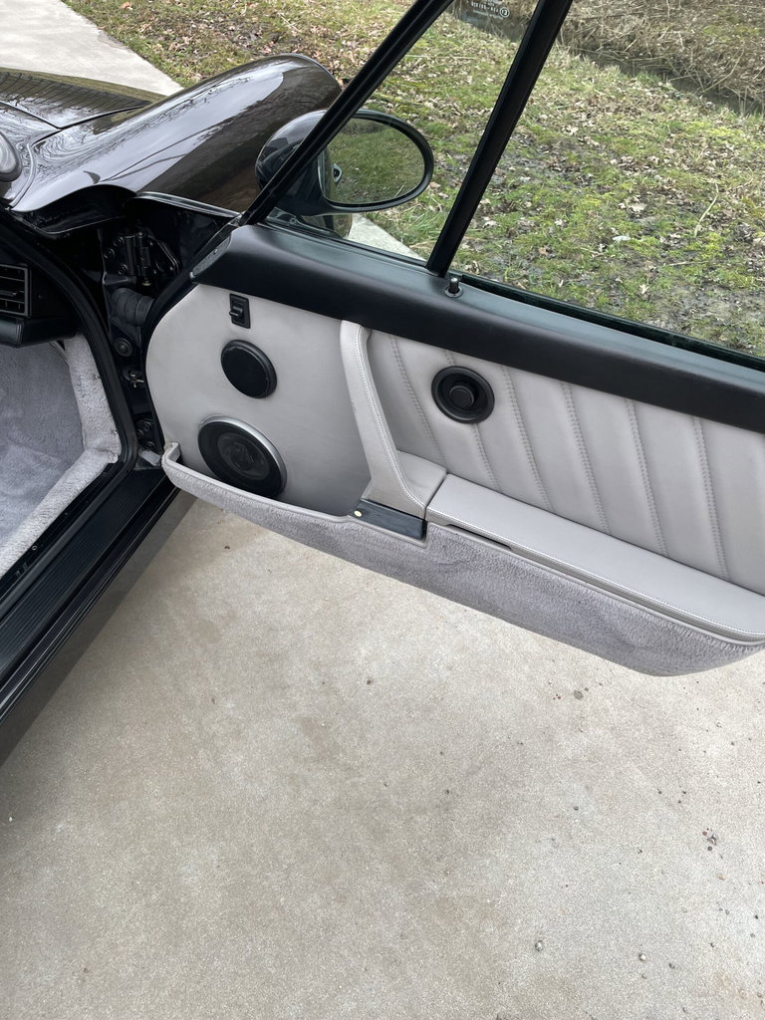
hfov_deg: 53.1
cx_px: 382
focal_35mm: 26
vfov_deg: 67.3
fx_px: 766
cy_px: 510
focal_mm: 4.2
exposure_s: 1/121
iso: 40
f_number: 1.6
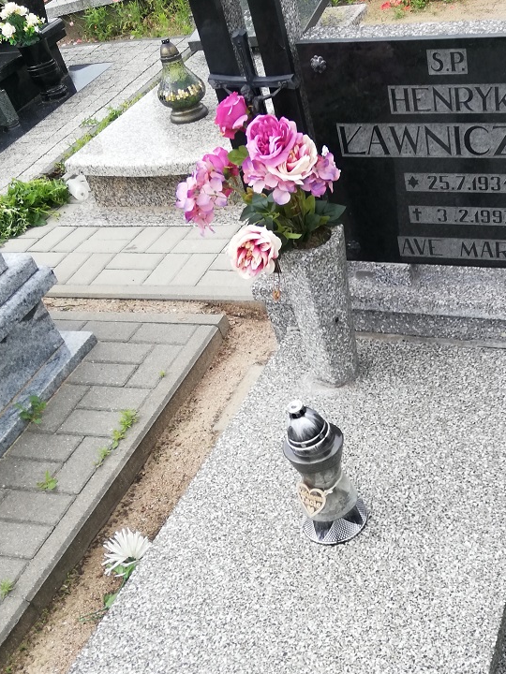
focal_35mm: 45
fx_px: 877
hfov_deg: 31.5
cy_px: 418
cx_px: 393
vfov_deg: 41.8
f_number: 2.2
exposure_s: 1/213
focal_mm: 3.81
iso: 50
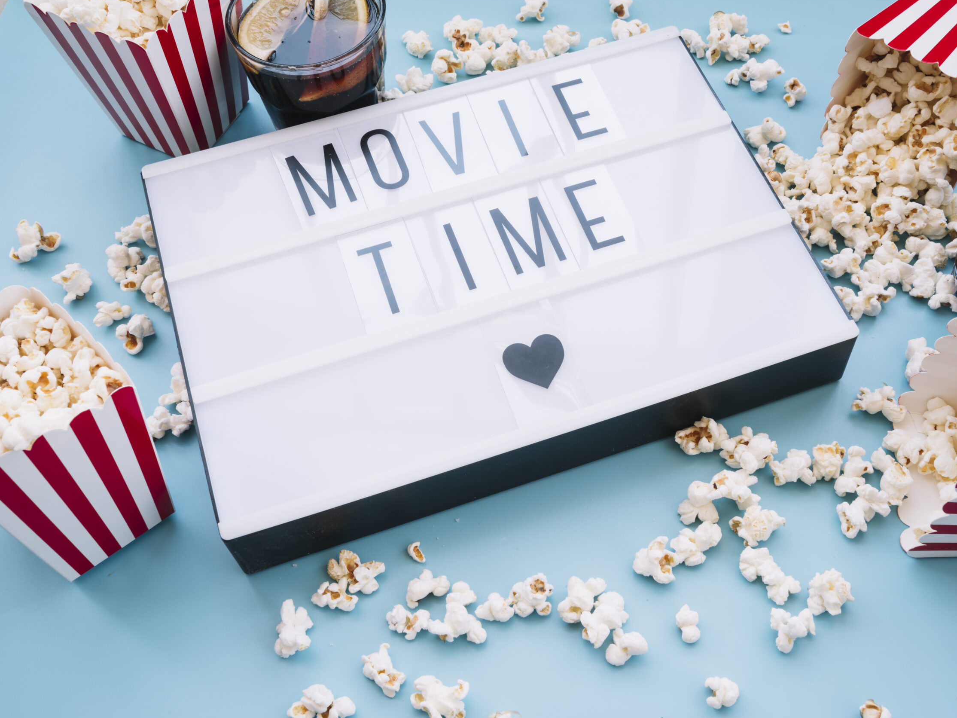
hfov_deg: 44.7
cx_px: 536
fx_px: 1161
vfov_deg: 34.3
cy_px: 354
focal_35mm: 42
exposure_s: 1/2.5
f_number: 16
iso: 100
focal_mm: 38
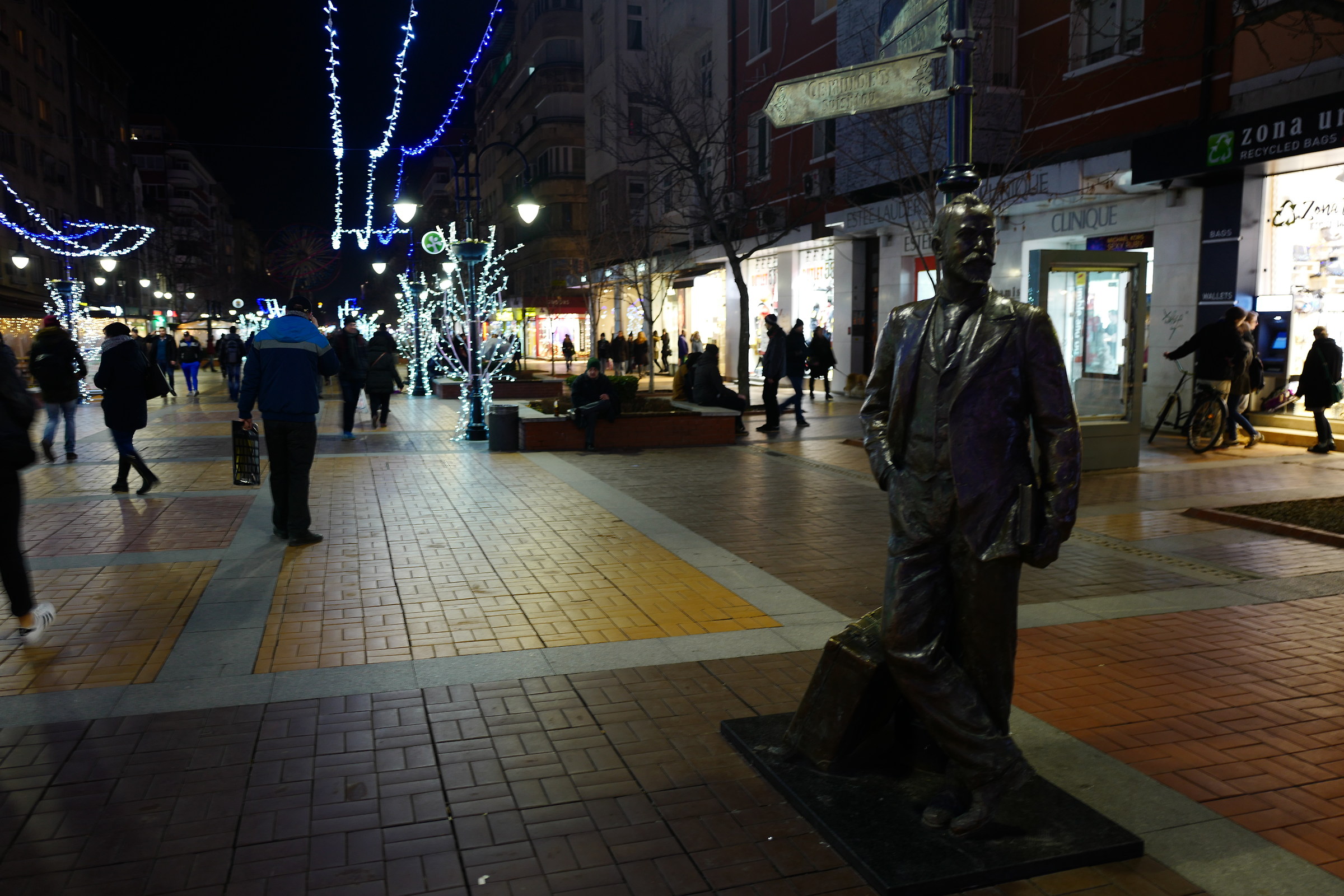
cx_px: 672
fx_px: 1045
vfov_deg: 46.4
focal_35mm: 28
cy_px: 448
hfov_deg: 65.5
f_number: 2.5
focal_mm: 28
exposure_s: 1/15
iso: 400
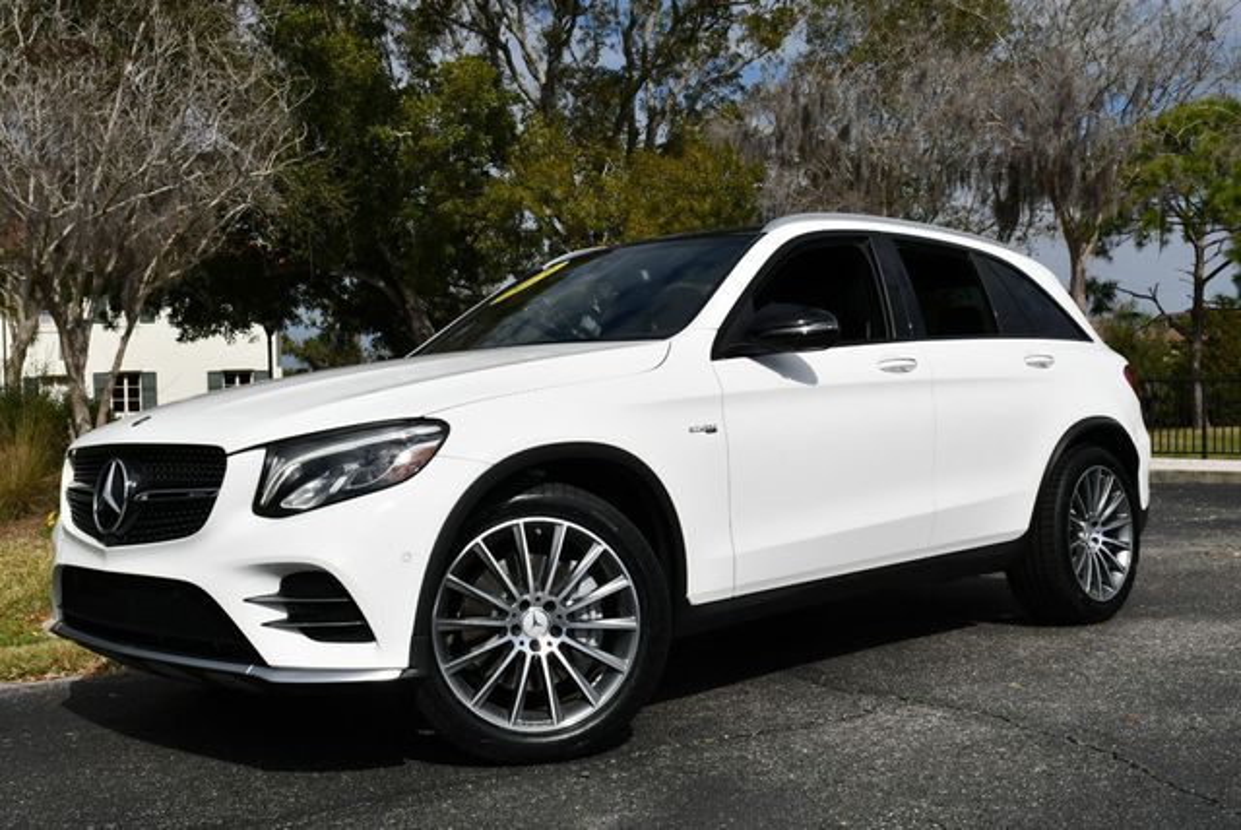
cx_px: 620
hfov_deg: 48.4
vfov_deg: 33.5
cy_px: 415
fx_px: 1380
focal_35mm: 40
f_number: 11
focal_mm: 20
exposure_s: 1/500
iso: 100
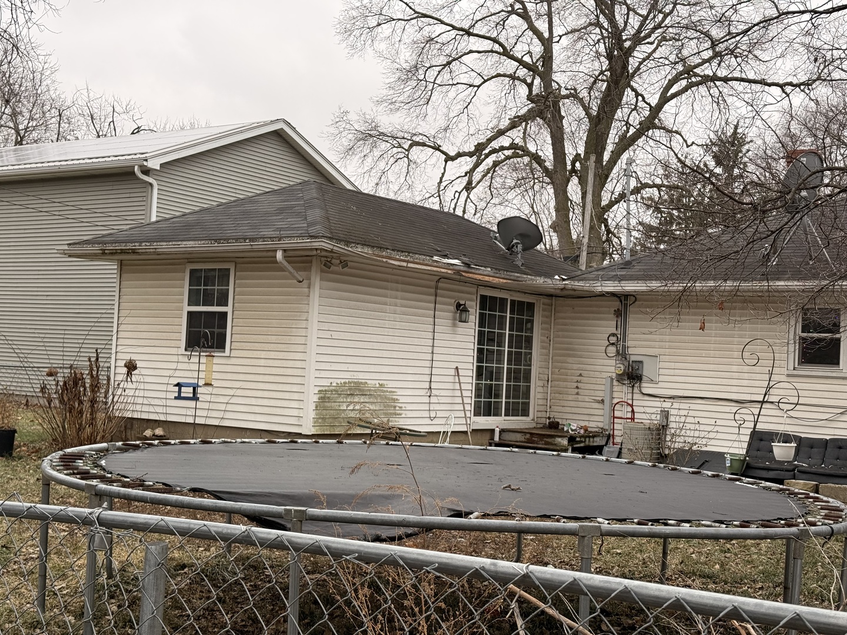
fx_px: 1174
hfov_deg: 39.7
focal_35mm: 48
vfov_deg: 30.3
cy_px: 318
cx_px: 424
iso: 64
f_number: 1.78
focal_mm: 6.76
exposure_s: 1/545
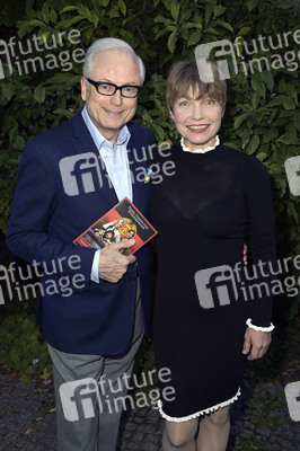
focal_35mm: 32
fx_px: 401
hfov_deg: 41.0
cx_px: 150
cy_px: 226
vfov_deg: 58.8
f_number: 5.6
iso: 800
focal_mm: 32
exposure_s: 1/60
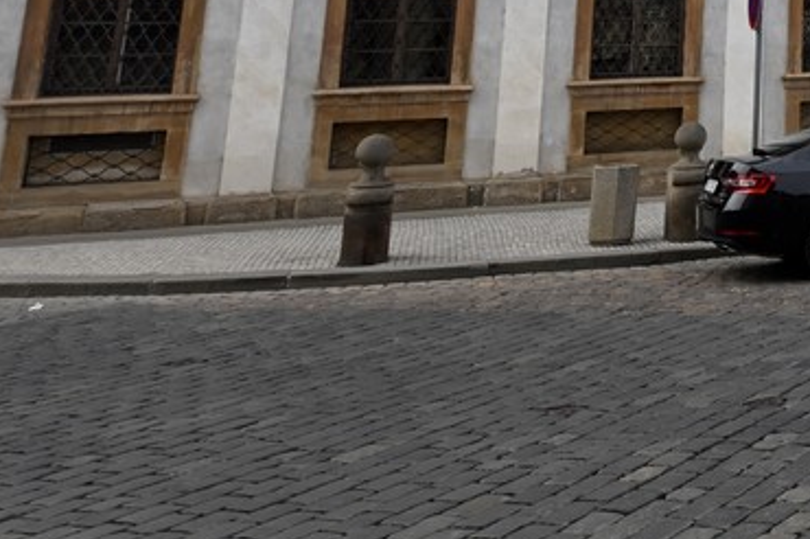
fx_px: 1191
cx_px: 1090
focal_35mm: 53
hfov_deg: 29.2
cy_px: -233
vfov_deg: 21.9
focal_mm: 14
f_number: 10
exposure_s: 1/250
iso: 160
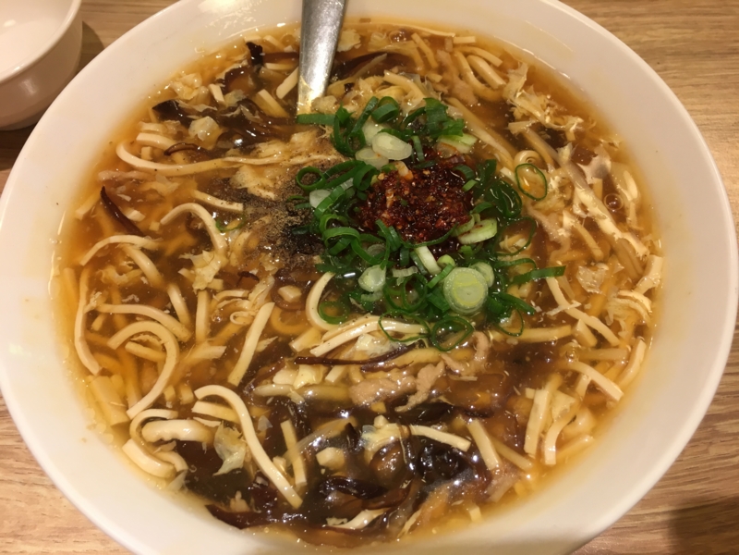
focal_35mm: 29
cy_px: 278
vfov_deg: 48.2
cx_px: 370
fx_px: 619
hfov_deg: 61.7
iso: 50
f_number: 2.2
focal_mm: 4.15
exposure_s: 1/30
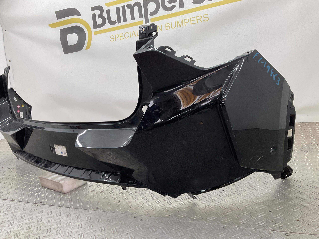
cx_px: 160
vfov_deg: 48.2
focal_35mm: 29
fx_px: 267
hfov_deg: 61.7
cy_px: 120
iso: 32
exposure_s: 1/120
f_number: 1.8
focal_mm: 3
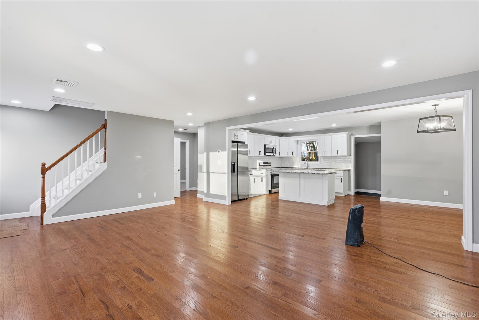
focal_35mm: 16
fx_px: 220
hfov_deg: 95.0
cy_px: 160
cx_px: 240
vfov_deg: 72.0
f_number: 8
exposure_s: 1/13
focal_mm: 16.5
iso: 100
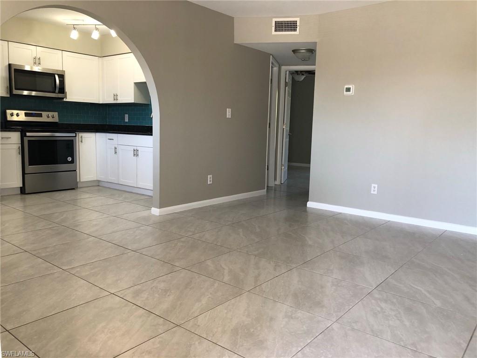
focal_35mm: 28
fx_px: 386
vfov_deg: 49.7
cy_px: 179
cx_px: 238
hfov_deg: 63.4
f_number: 1.8
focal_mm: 3.99
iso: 25
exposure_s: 1/30
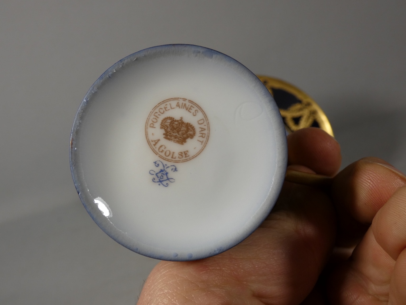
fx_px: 481
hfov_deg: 45.8
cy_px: 152
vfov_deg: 35.1
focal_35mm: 41
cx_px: 203
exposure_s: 1/125
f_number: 3.6
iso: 125
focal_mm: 7.3
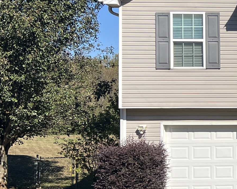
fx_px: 617
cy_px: 105
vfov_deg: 17.5
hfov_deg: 18.5
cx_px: 383
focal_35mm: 88
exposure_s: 1/5076
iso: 50
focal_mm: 5.7
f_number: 1.5
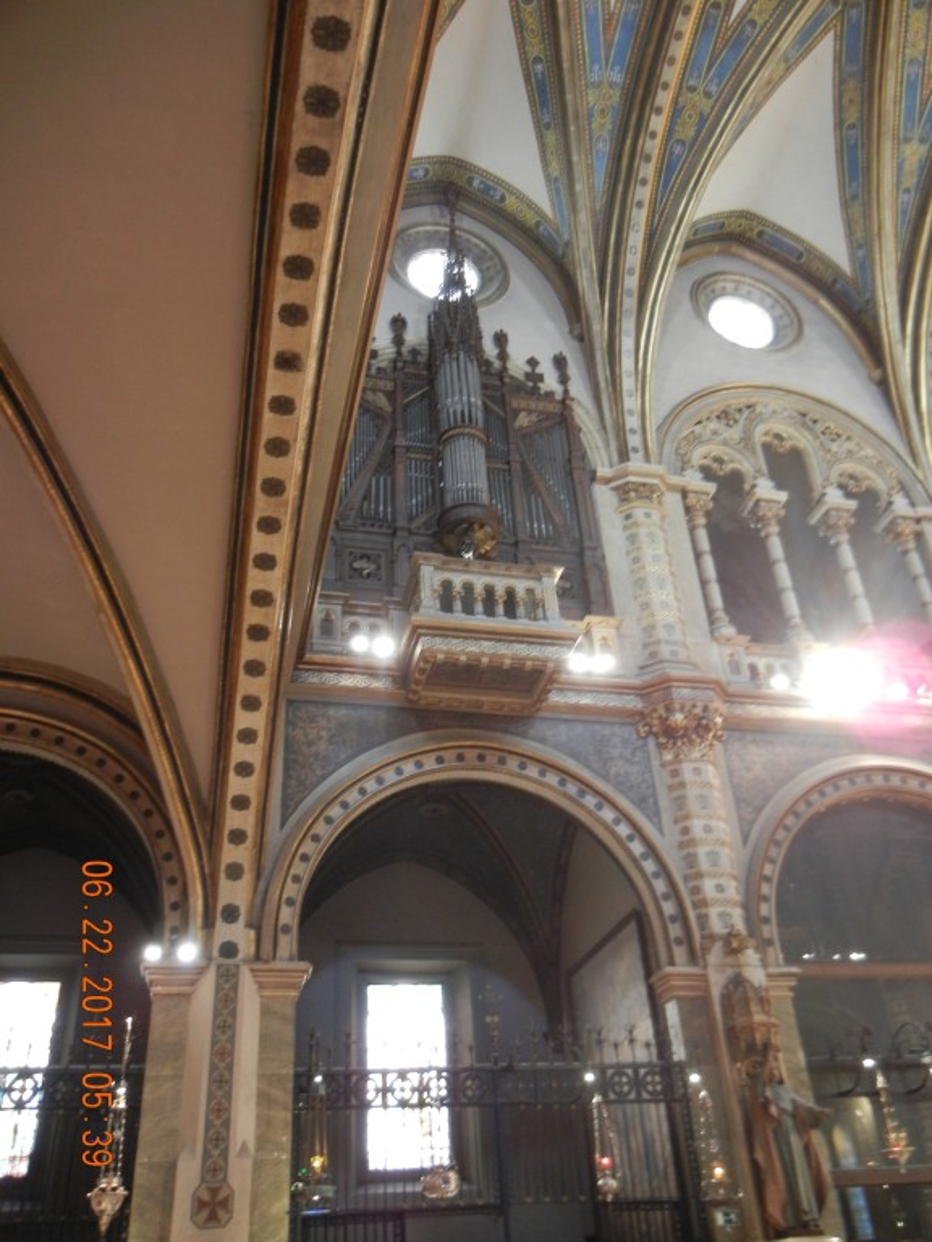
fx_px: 1077
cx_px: 466
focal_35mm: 30
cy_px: 621
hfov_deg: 46.8
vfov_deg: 60.0
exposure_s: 1/2.8
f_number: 3.5
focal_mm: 5.4
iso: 400
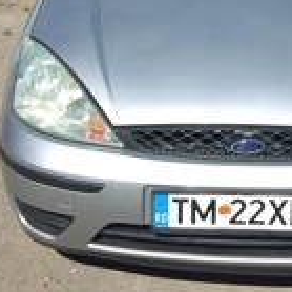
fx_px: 630
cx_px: 216
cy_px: -25
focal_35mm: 66
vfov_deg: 24.4
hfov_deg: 25.8
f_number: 1.8
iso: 101
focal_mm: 3.6
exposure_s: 1/1816
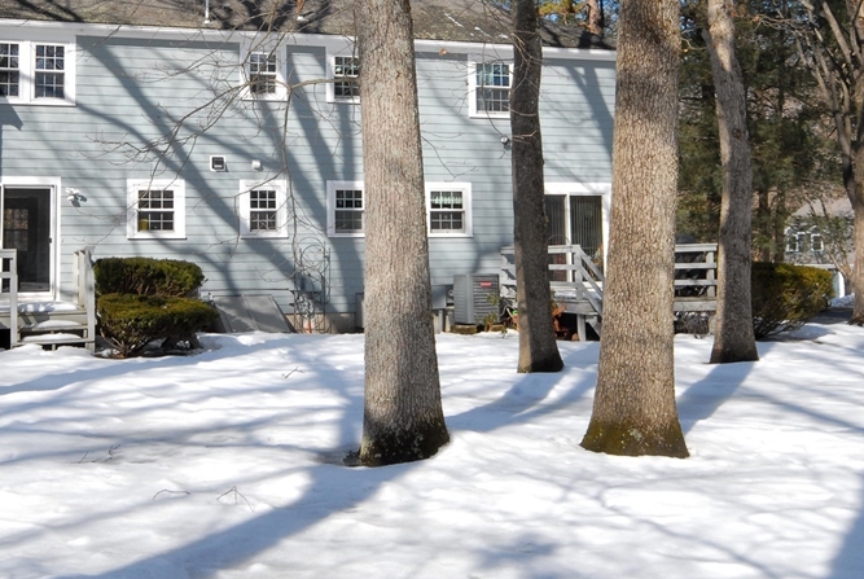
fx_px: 1052
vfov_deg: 30.4
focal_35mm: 44
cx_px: 316
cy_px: 174
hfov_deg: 44.2
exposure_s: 1/125
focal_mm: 19
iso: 400
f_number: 16
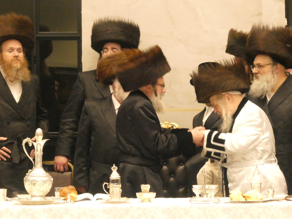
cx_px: 146
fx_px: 1805
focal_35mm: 214
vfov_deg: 6.9
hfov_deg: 9.2
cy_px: 110
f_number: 5.6
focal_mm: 38.4
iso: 1600
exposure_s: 1/50
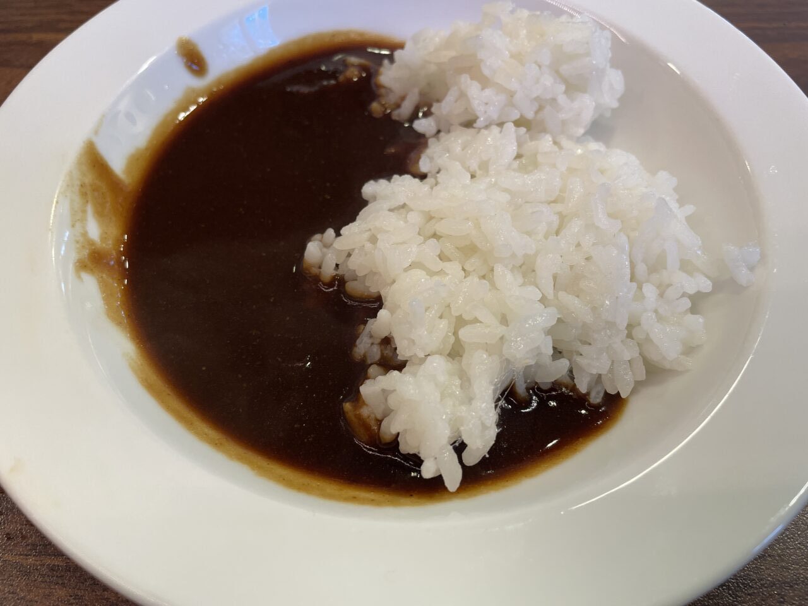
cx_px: 404
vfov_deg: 53.1
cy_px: 303
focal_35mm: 26
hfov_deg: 67.3
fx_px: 607
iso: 100
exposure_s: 1/100
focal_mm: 4.2
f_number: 1.6
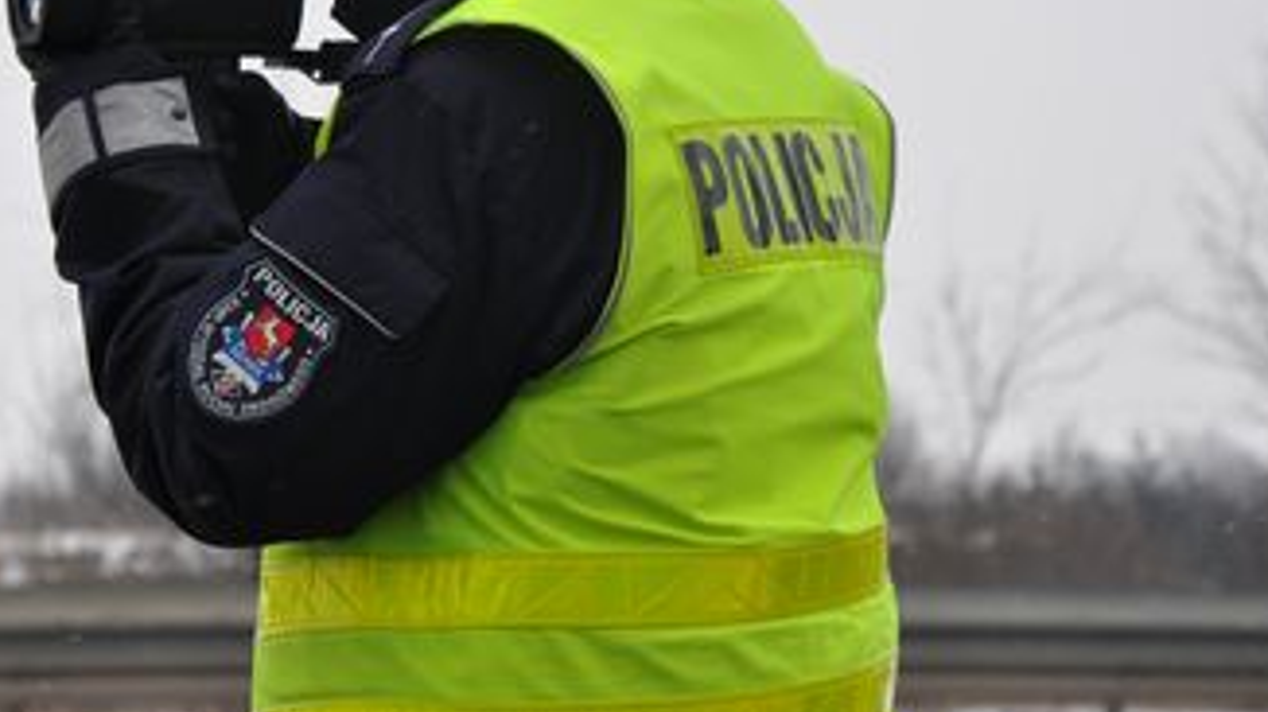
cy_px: 109
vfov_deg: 5.1
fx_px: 7931
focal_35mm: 236
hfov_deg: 9.1
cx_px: 370
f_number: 9
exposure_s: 1/320
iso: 200
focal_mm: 98
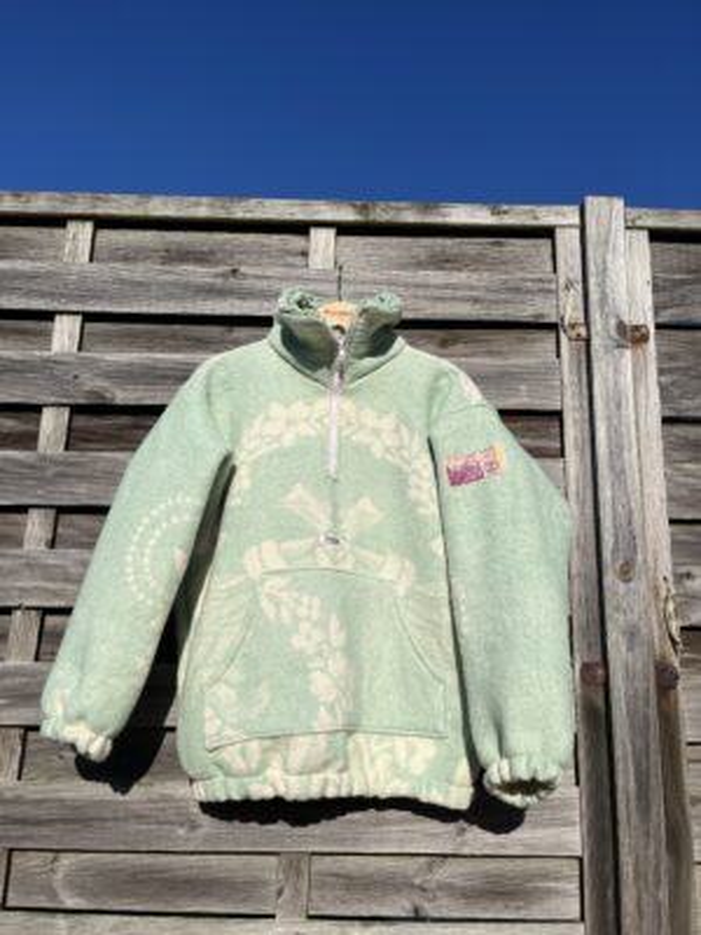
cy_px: 468
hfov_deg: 53.1
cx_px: 350
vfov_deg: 67.3
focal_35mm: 26
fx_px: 702
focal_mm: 5.1
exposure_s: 1/9091
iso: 50
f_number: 1.6
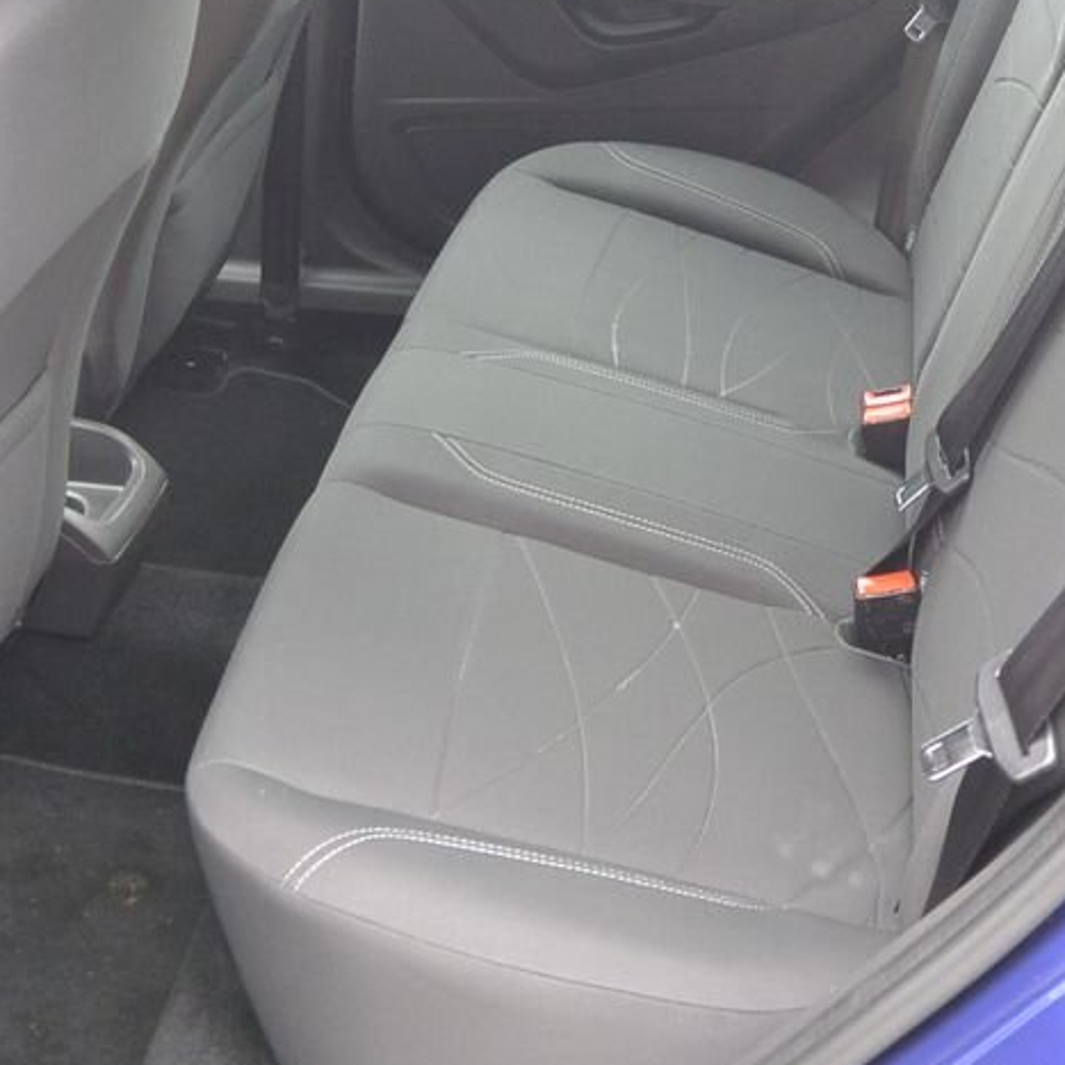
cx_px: 648
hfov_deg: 31.5
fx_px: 1880
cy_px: 418
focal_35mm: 54
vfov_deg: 31.5
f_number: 3.5
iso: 500
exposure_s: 1/60
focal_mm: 11
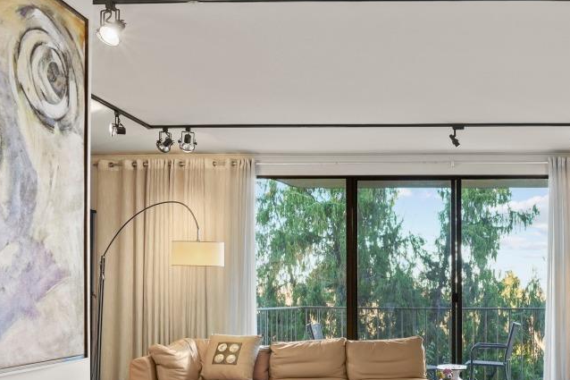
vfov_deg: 32.8
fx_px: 633
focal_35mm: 40
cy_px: 282
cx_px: 453
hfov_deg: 46.1
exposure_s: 1/6
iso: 400
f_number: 8
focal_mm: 17
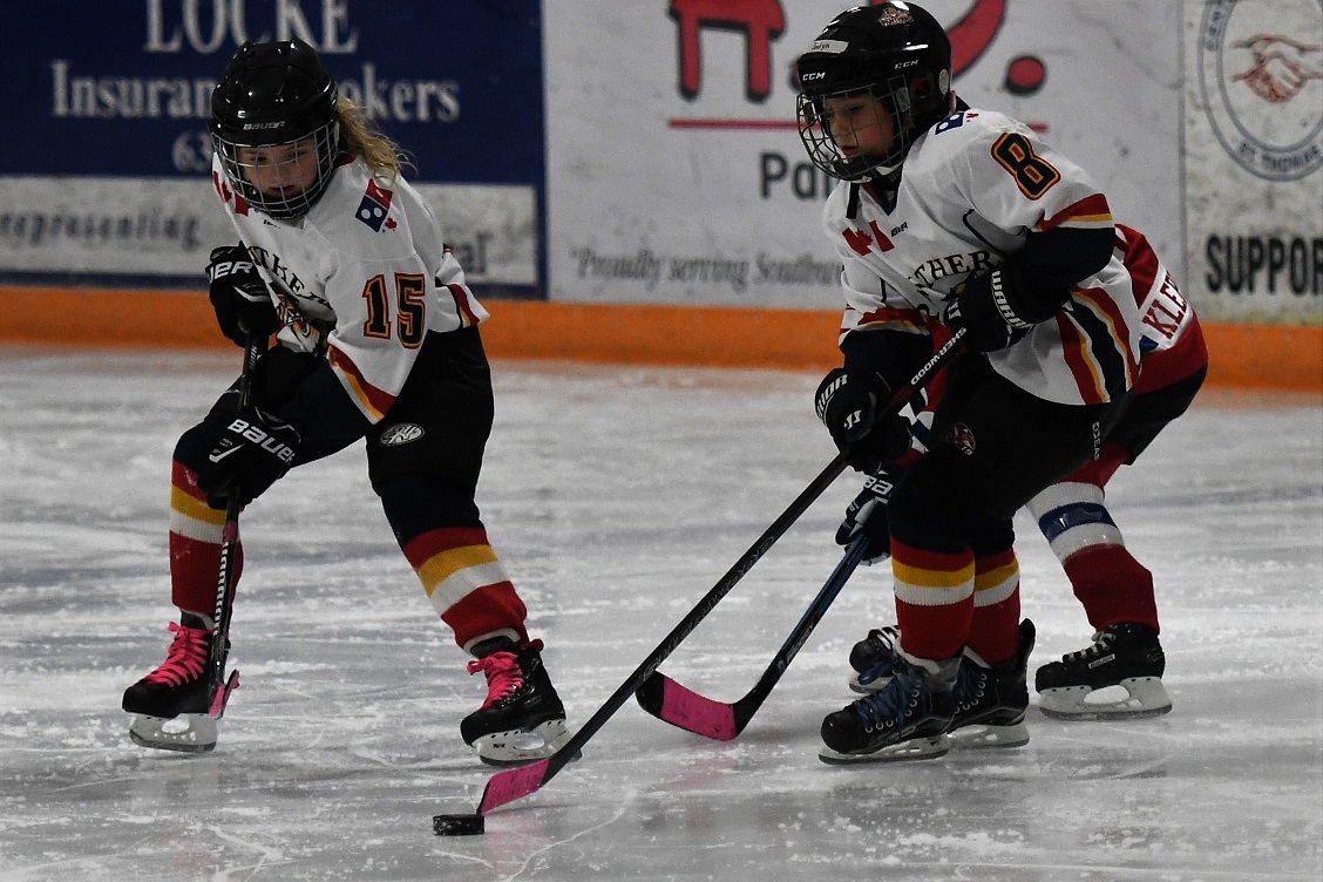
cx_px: 662
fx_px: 6063
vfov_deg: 8.3
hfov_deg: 12.5
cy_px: 441
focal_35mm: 165
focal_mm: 110
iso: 1600
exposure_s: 1/1000
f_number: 2.8
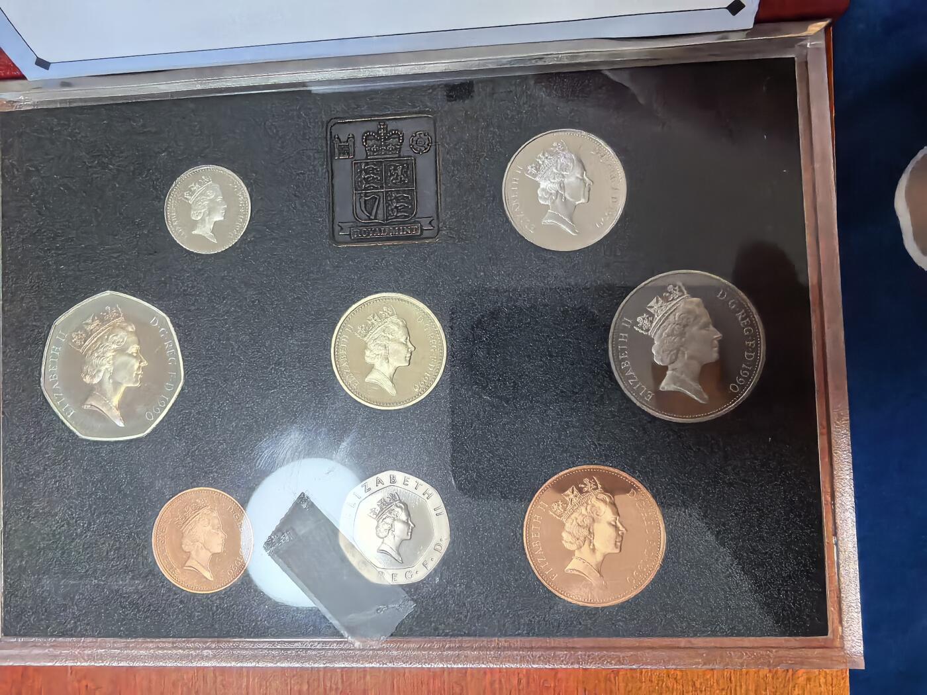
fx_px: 643
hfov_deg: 71.6
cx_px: 464
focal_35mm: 24
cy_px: 348
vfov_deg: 56.8
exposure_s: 1/50
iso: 200
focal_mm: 1.68
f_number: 2.2
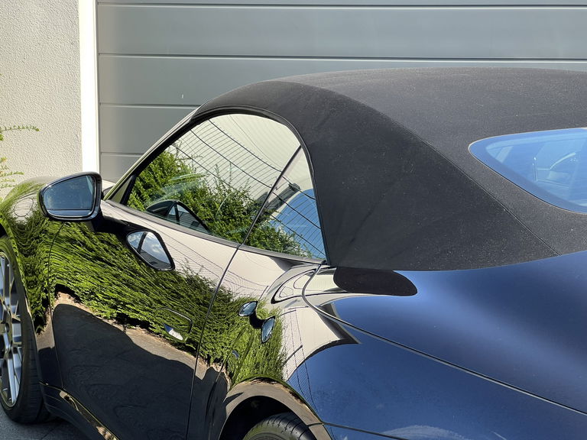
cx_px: 294
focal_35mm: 77
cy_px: 220
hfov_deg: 25.3
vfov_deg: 19.1
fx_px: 1306
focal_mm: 9
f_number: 2.8
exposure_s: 1/156
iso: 32
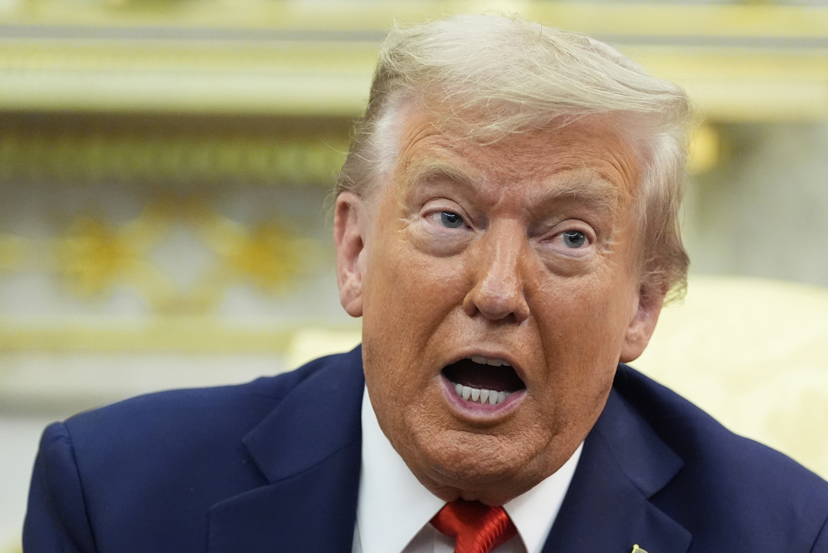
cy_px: 276
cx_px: 414
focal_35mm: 267
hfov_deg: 7.7
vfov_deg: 5.2
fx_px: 6146
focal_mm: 178
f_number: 3.2
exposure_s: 1/250
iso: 5000
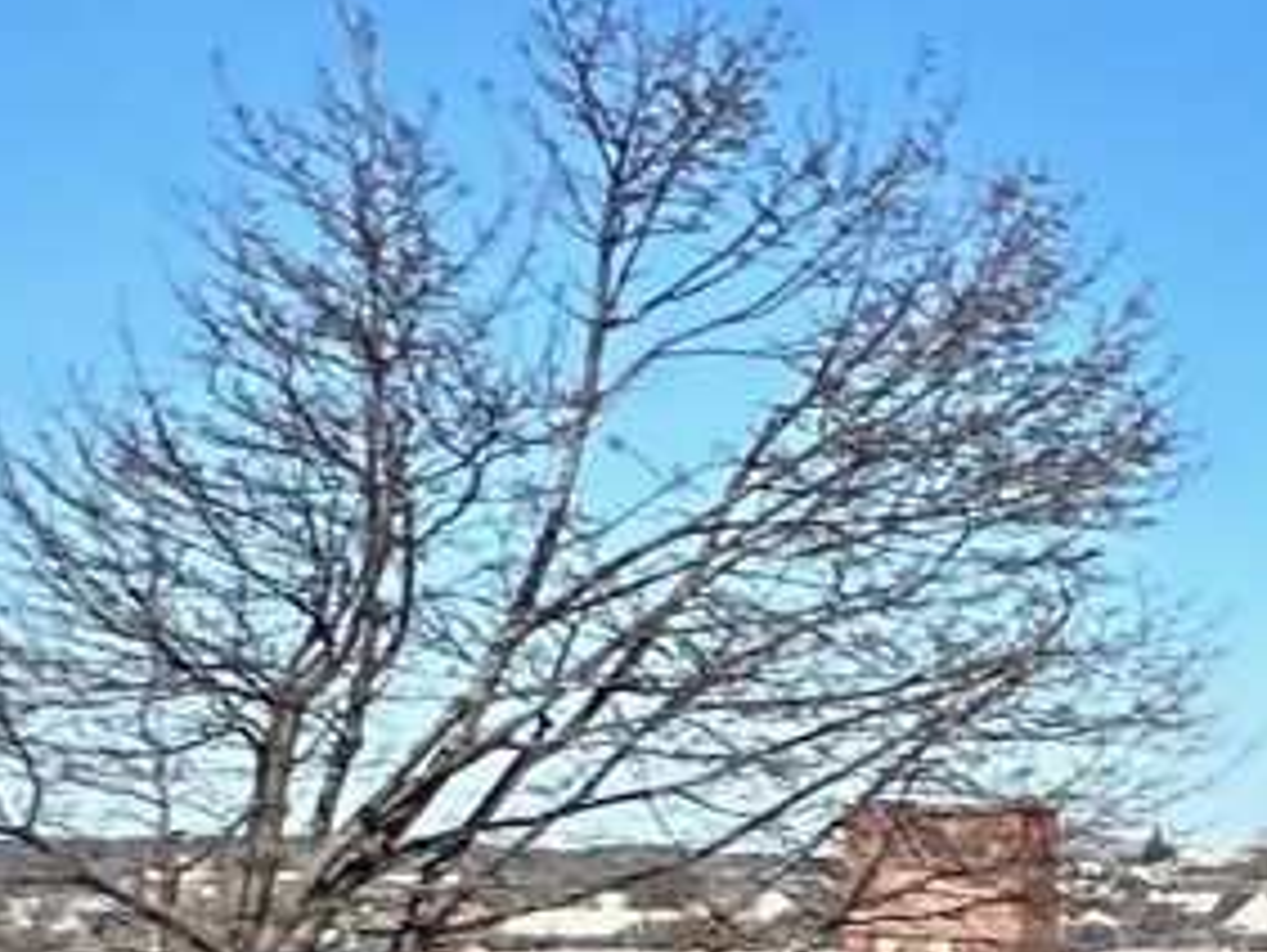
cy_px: 948
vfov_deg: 14.6
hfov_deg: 10.2
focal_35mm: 100
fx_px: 3663
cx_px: 4196
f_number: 2.2
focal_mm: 2.22
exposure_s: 1/2618
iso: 50
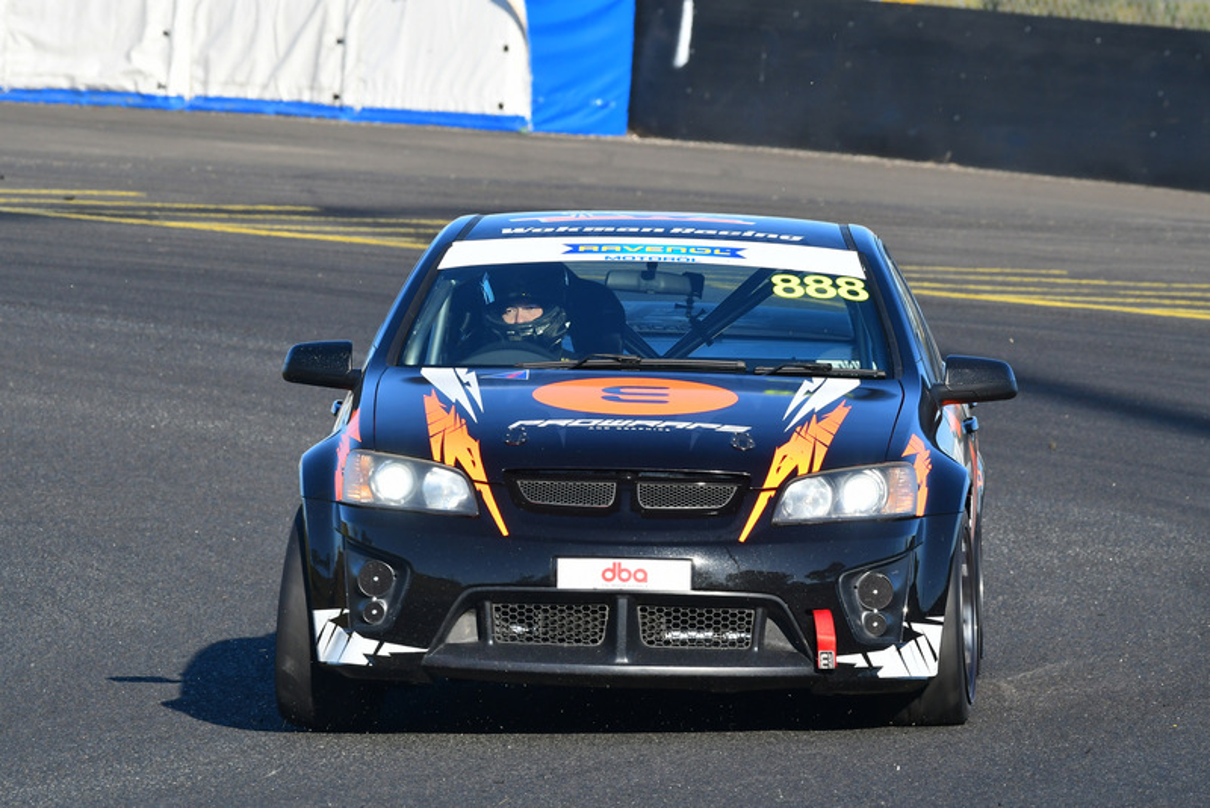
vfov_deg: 3.1
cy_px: 404
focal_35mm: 450
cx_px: 605
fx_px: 15130
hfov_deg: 4.6
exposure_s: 1/400
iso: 500
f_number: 11
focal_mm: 300
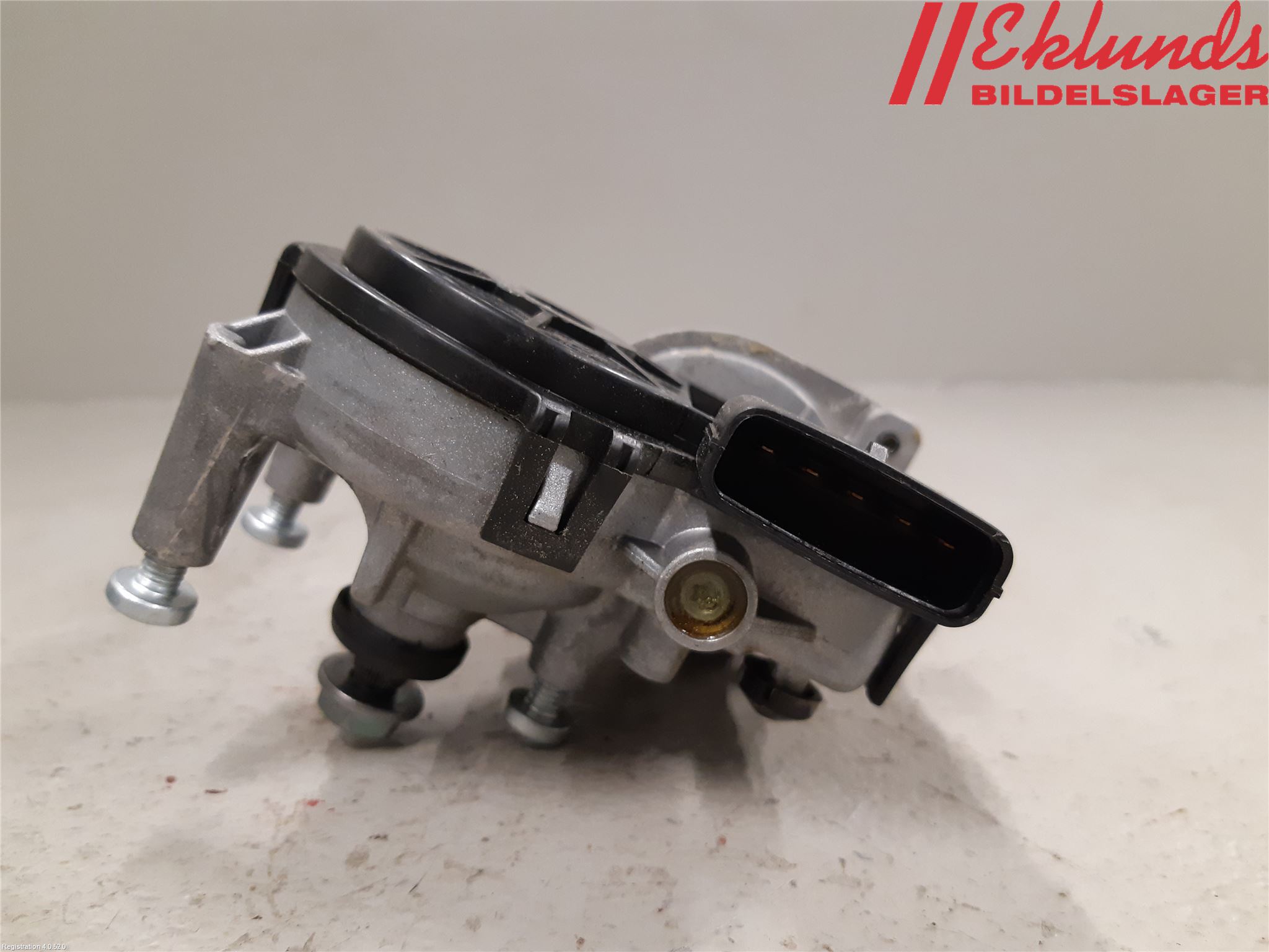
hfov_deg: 67.3
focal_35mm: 26
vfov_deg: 53.1
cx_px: 634
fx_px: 953
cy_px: 476
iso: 200
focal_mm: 3.93
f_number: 1.7
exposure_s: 1/50
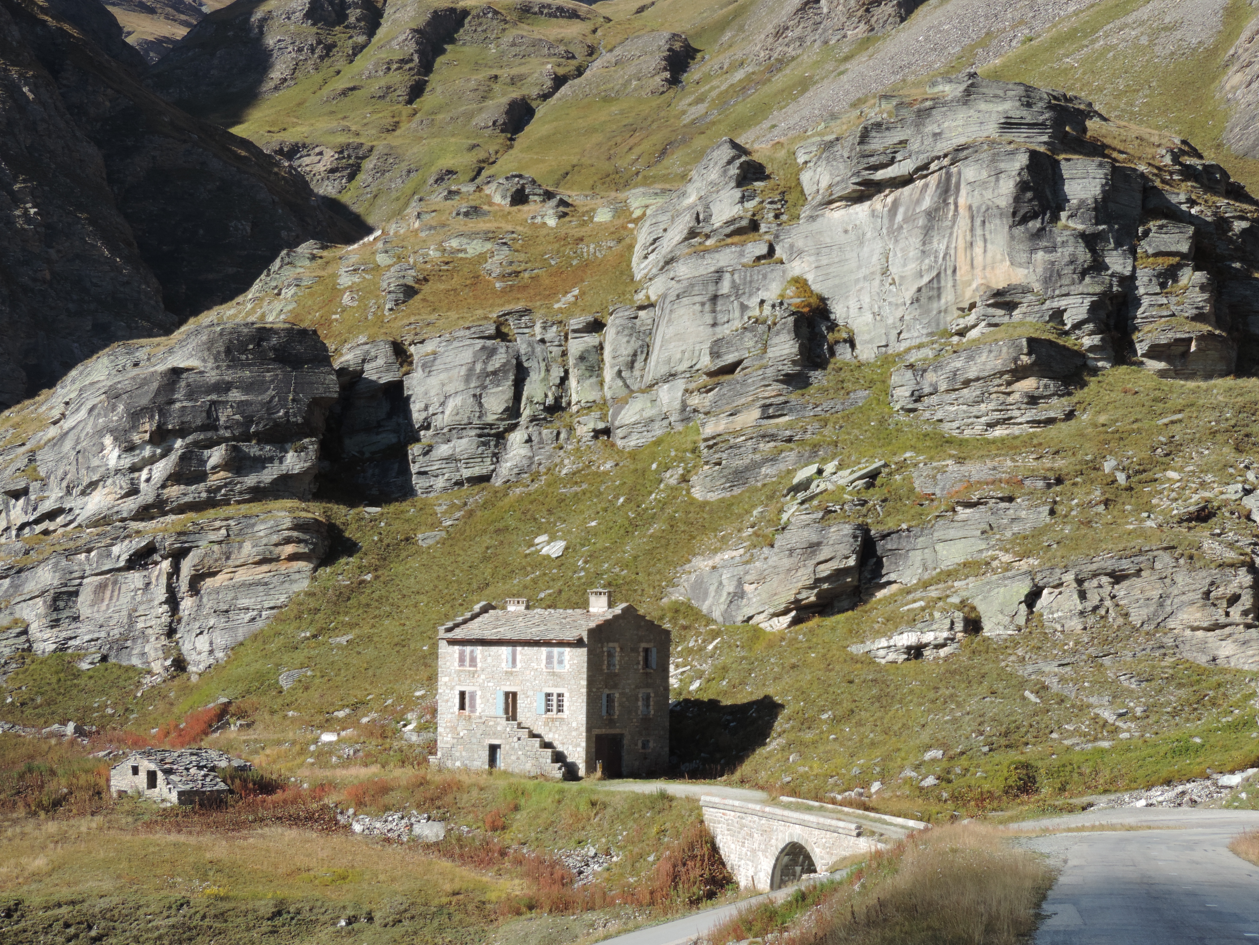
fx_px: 3128
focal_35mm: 86
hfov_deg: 22.8
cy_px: 469
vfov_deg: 17.2
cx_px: 632
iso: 80
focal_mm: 15.1
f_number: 4
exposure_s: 1/400
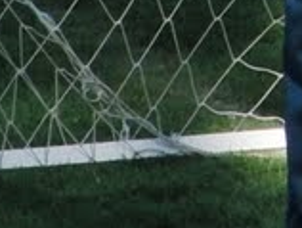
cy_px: -257
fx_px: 14172
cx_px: 399
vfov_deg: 0.9
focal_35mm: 1622
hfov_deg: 1.2
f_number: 6.3
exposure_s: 1/320
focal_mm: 44.4
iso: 100
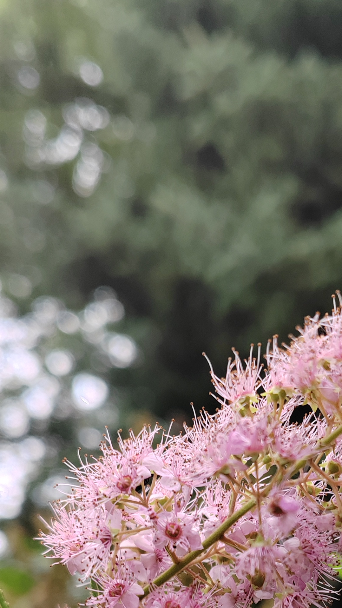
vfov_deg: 35.3
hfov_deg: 21.2
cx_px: 282
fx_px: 903
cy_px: 533
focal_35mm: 56
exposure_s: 1/100
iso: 200
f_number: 1.8
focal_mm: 6.14
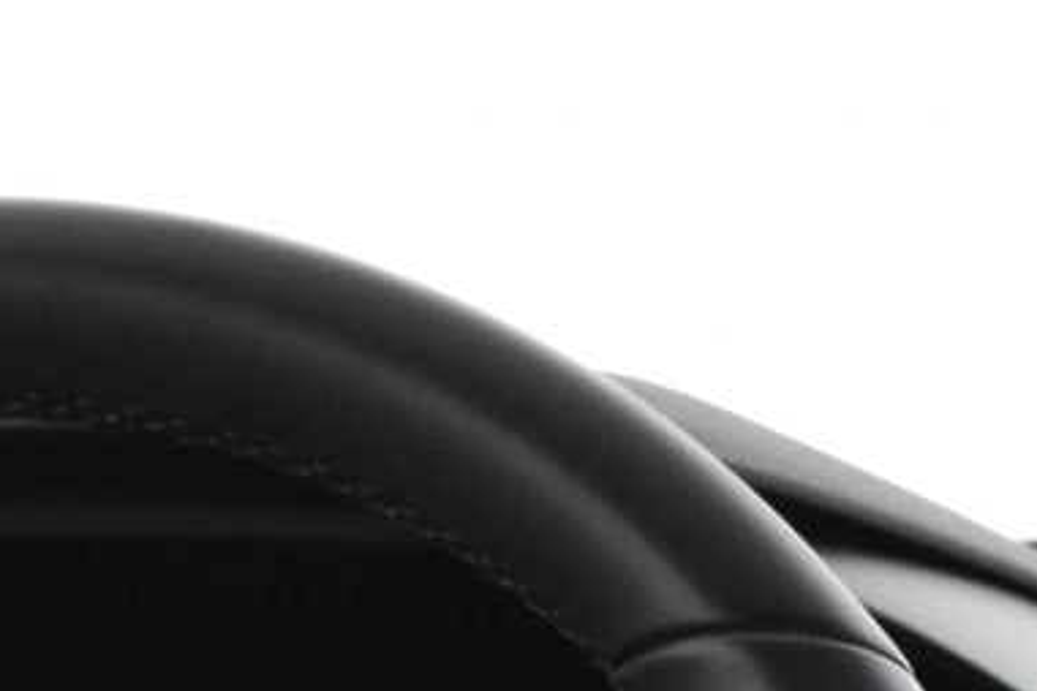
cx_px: -242
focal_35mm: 185
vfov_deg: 7.2
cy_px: 1314
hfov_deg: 10.9
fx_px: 5332
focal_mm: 29
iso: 3200
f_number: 4.2
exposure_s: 1/40
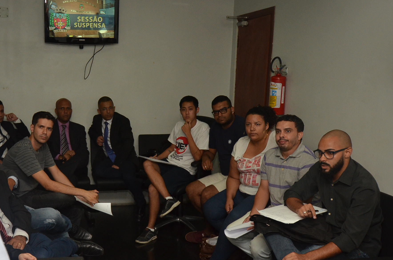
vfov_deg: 29.0
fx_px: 501
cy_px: 159
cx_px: 121
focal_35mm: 46
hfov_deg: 42.1
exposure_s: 1/60
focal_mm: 22
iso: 1000
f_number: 5.6
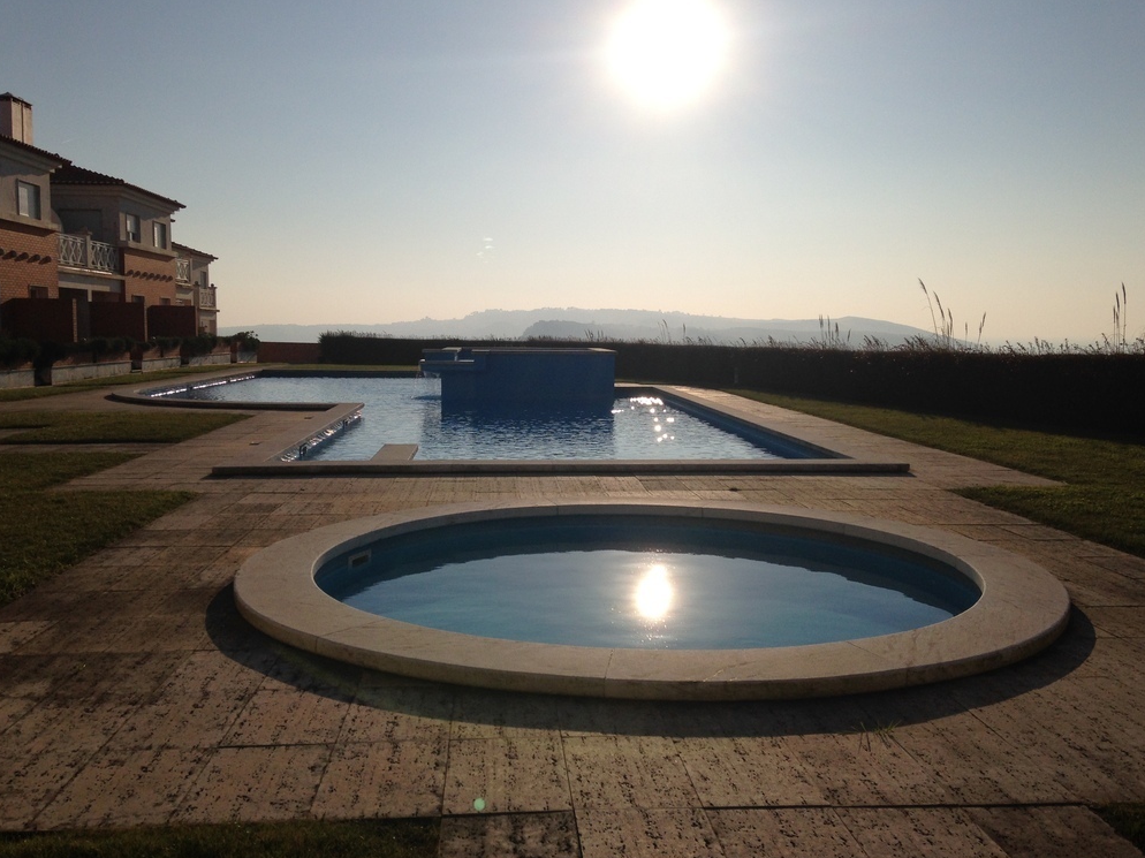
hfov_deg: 54.0
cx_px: 576
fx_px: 1124
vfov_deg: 41.8
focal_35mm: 34
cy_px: 428
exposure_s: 1/6803
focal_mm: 4.12
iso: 50
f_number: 2.4
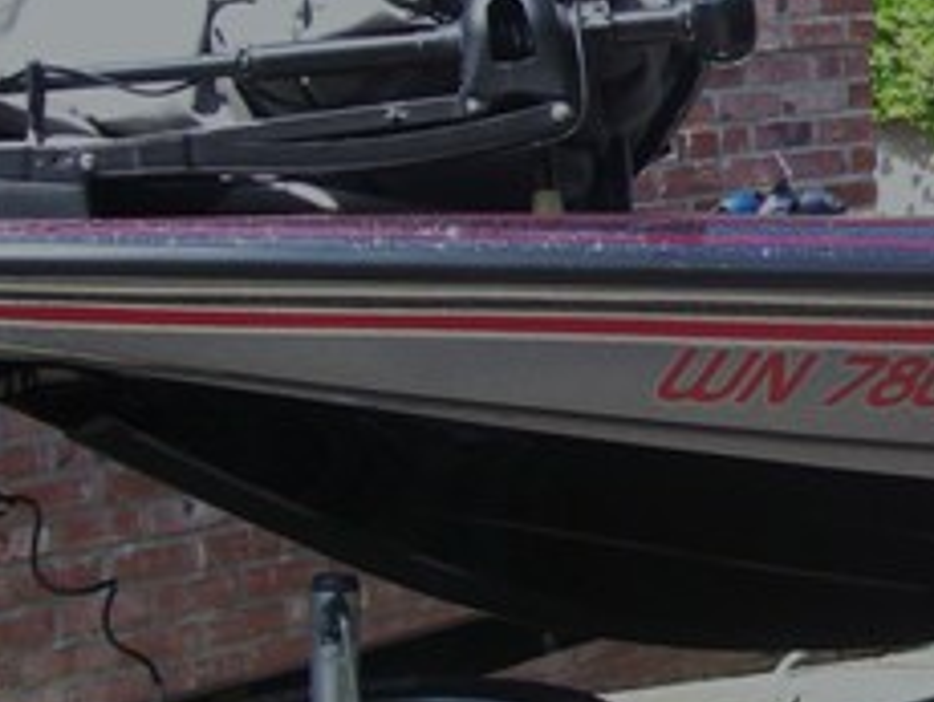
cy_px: 170
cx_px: 1092
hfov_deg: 18.7
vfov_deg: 14.8
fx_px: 2701
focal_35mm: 100
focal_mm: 6
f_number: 2.7
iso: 80
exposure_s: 1/244
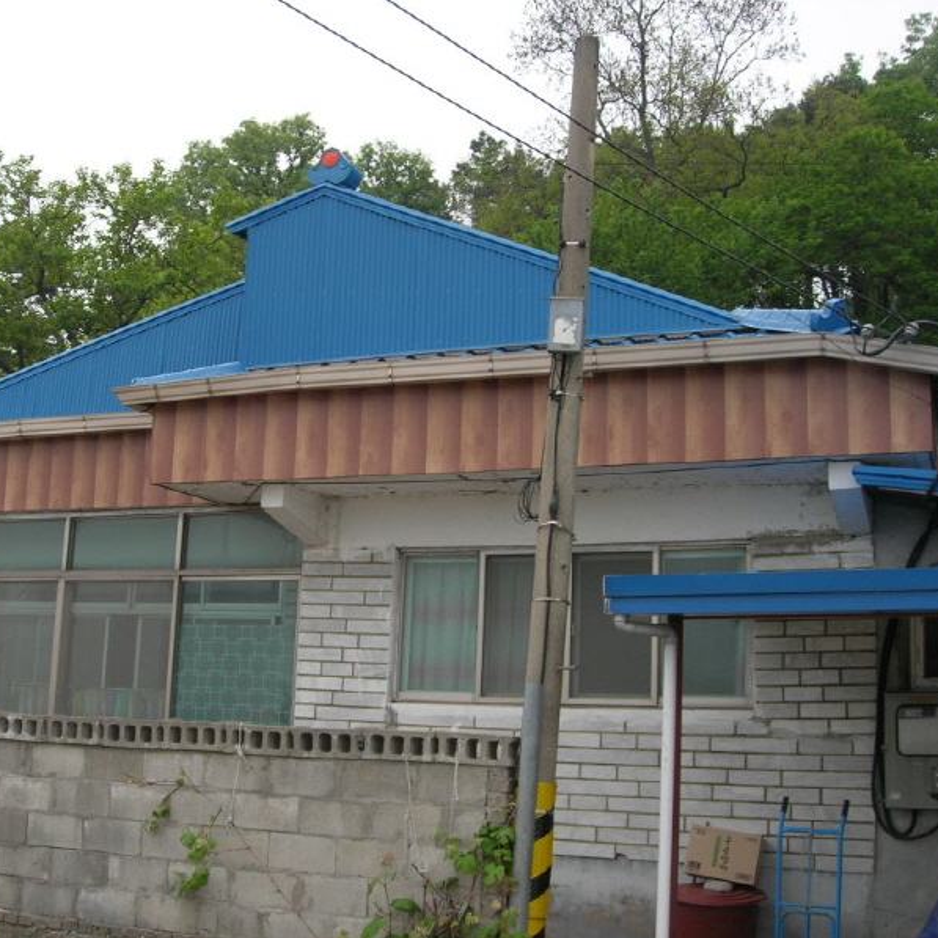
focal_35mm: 45
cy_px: 468
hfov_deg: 37.4
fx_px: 1380
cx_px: 358
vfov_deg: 37.6
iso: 64
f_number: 4.8
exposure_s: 1/78.3
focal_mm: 7.8
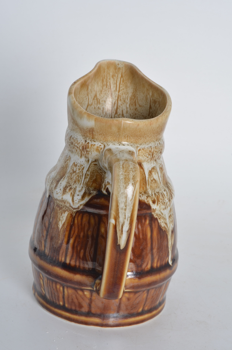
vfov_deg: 27.0
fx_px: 728
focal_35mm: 75
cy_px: 175
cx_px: 116
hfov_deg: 18.1
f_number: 14
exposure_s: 1/125
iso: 100
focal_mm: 50
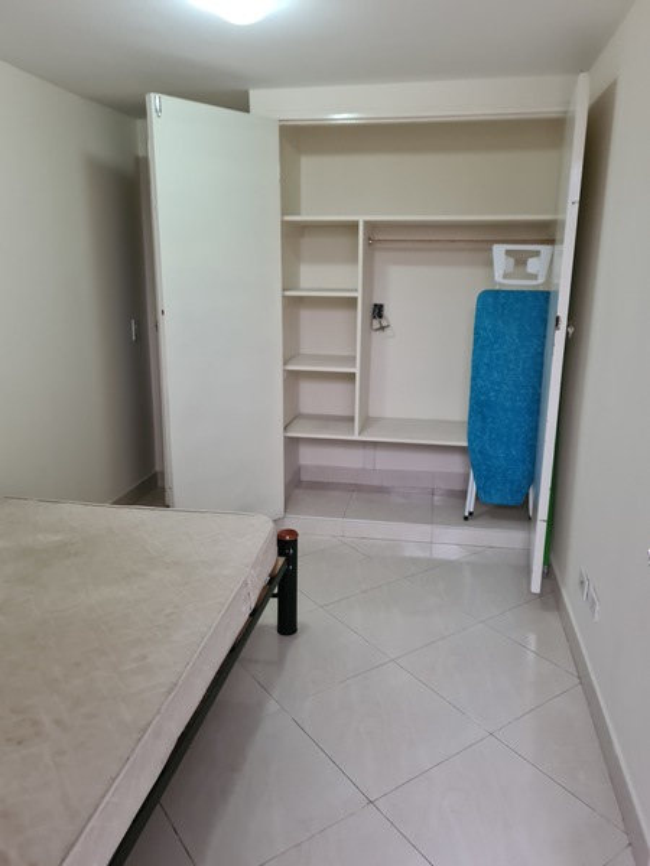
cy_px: 433
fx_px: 651
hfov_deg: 53.1
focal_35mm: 26
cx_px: 325
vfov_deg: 67.3
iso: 400
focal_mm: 5.4
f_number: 1.8
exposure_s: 1/40
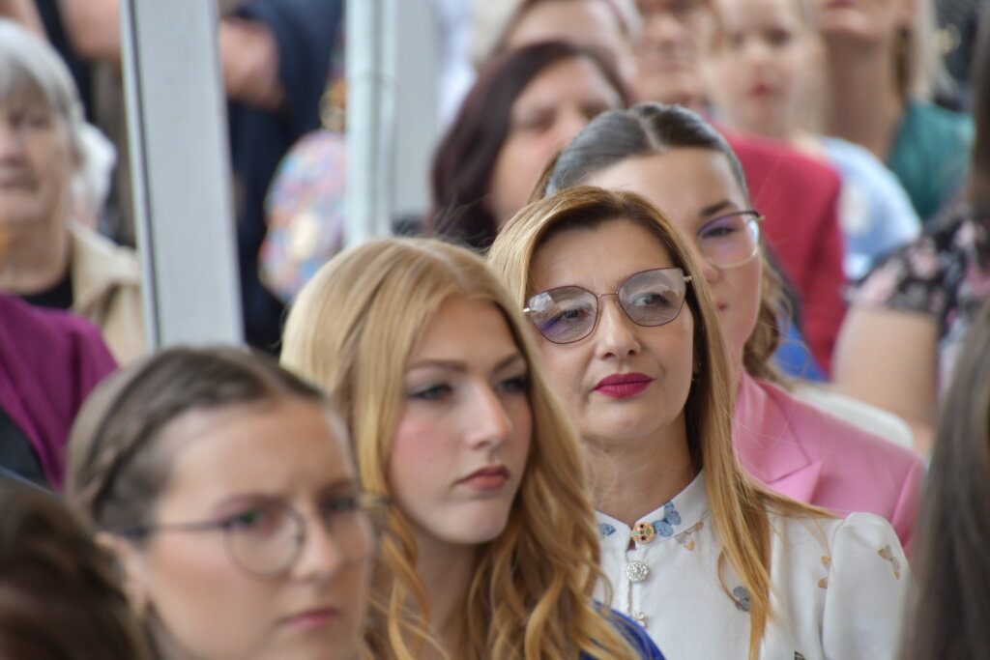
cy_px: 330
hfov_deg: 3.4
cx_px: 495
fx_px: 16501
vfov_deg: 2.3
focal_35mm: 600
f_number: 6.3
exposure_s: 1/500
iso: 640
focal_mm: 400
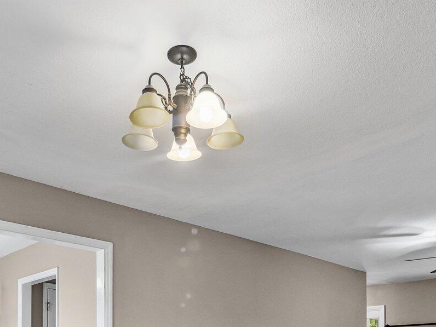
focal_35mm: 36
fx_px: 453
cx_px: 176
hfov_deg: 51.0
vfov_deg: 34.4
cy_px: 357
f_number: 4
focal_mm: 7
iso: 400
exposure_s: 1/8
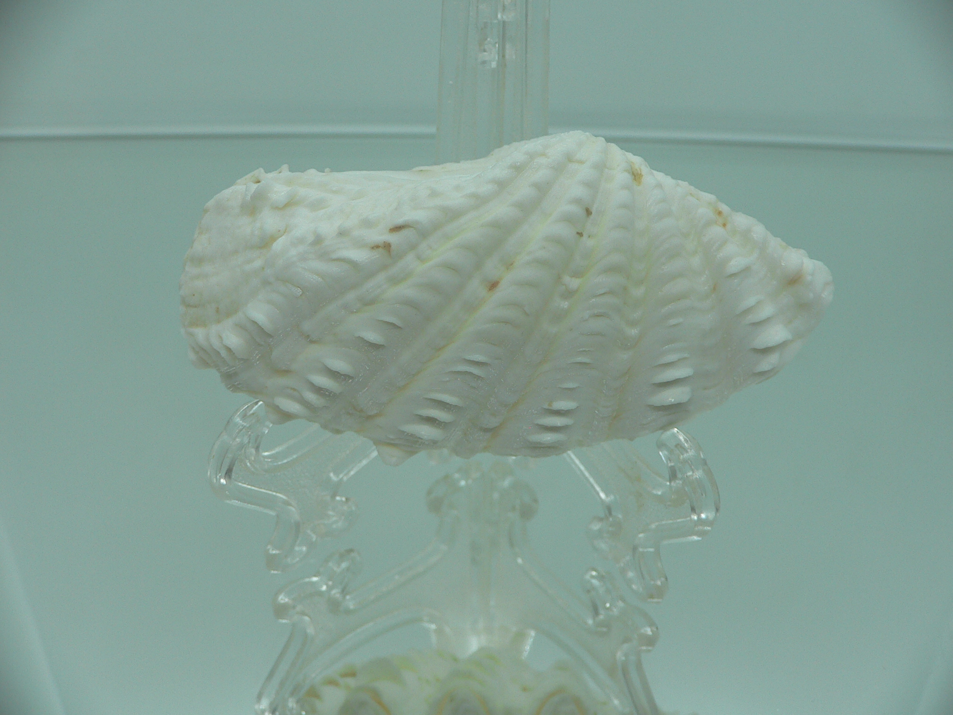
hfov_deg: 52.6
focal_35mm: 35
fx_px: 964
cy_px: 358
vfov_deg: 40.7
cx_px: 476
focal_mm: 4.6
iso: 80
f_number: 2.8
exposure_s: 1/80
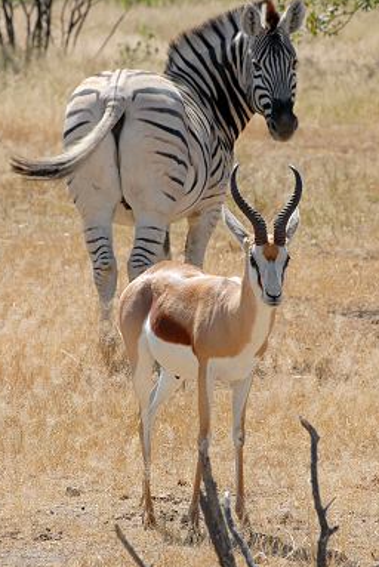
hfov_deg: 3.3
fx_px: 6541
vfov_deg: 5.0
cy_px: 291
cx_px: 198
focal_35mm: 415
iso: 200
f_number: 14
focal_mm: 240
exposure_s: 1/180
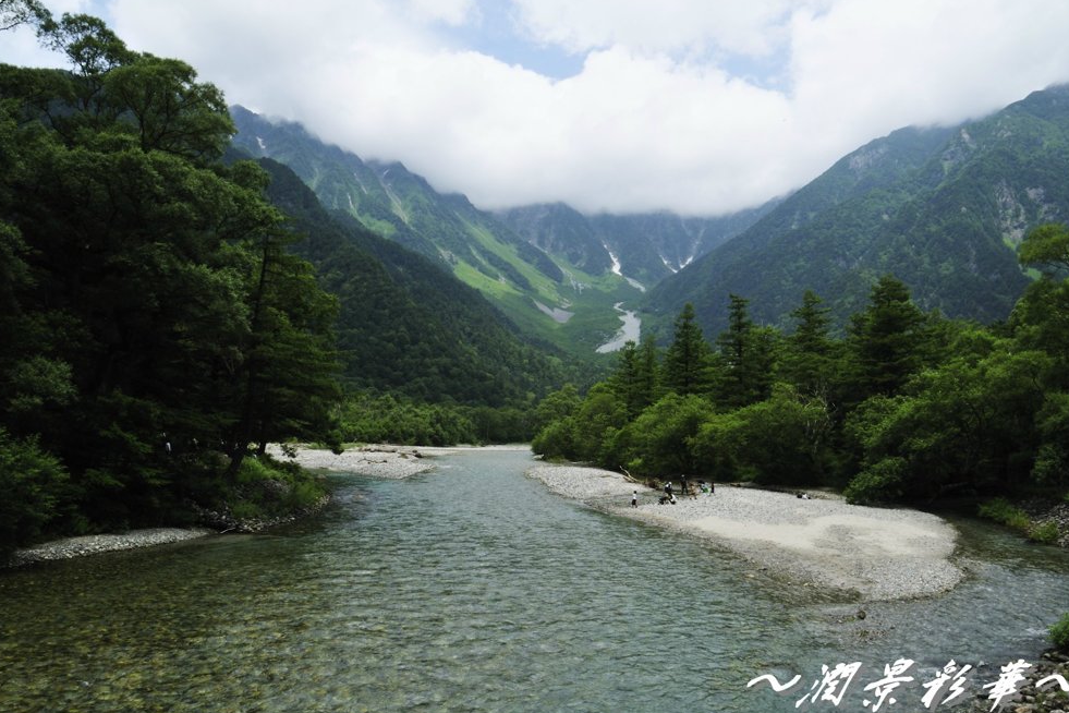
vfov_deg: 51.3
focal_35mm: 25
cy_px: 364
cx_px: 540
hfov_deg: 71.5
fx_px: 742
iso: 200
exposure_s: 1/125
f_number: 14
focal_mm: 16
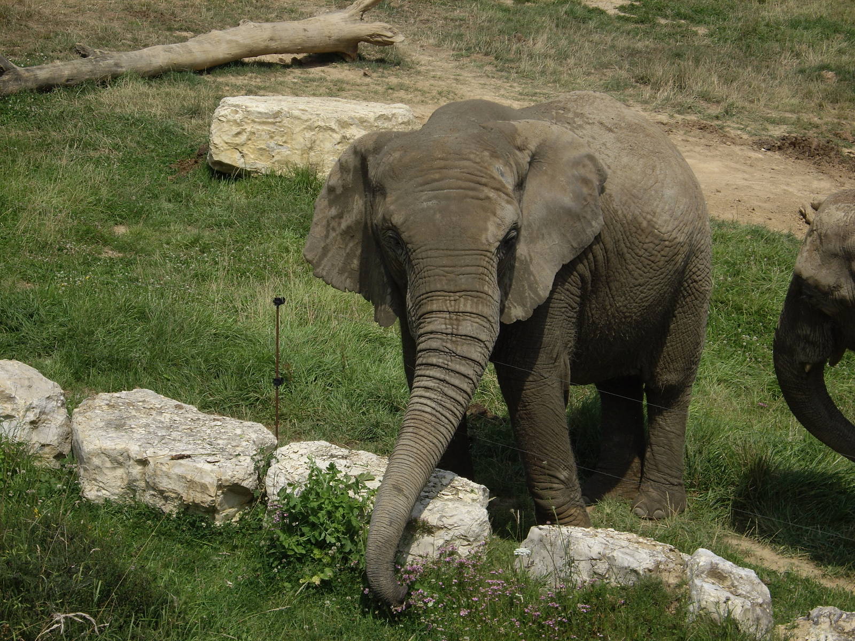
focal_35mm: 114
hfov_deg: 17.3
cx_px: 428
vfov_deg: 13.0
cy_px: 320
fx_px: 2816
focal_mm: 23.7
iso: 50
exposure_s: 1/500
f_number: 5.4
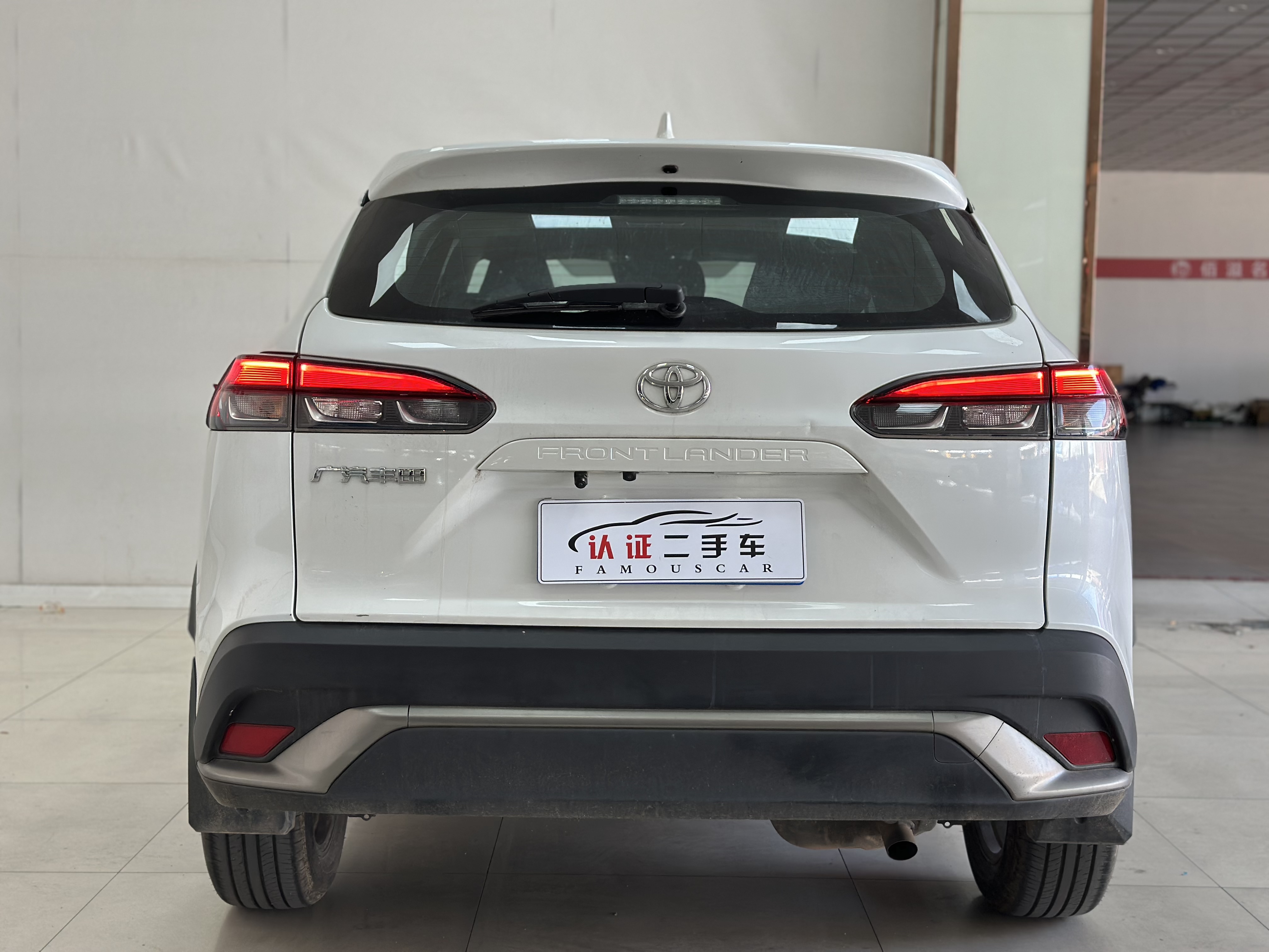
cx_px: 634
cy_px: 476
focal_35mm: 48
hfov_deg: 39.7
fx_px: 1760
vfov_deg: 30.3
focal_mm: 6.86
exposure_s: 1/141
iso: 64
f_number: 1.78
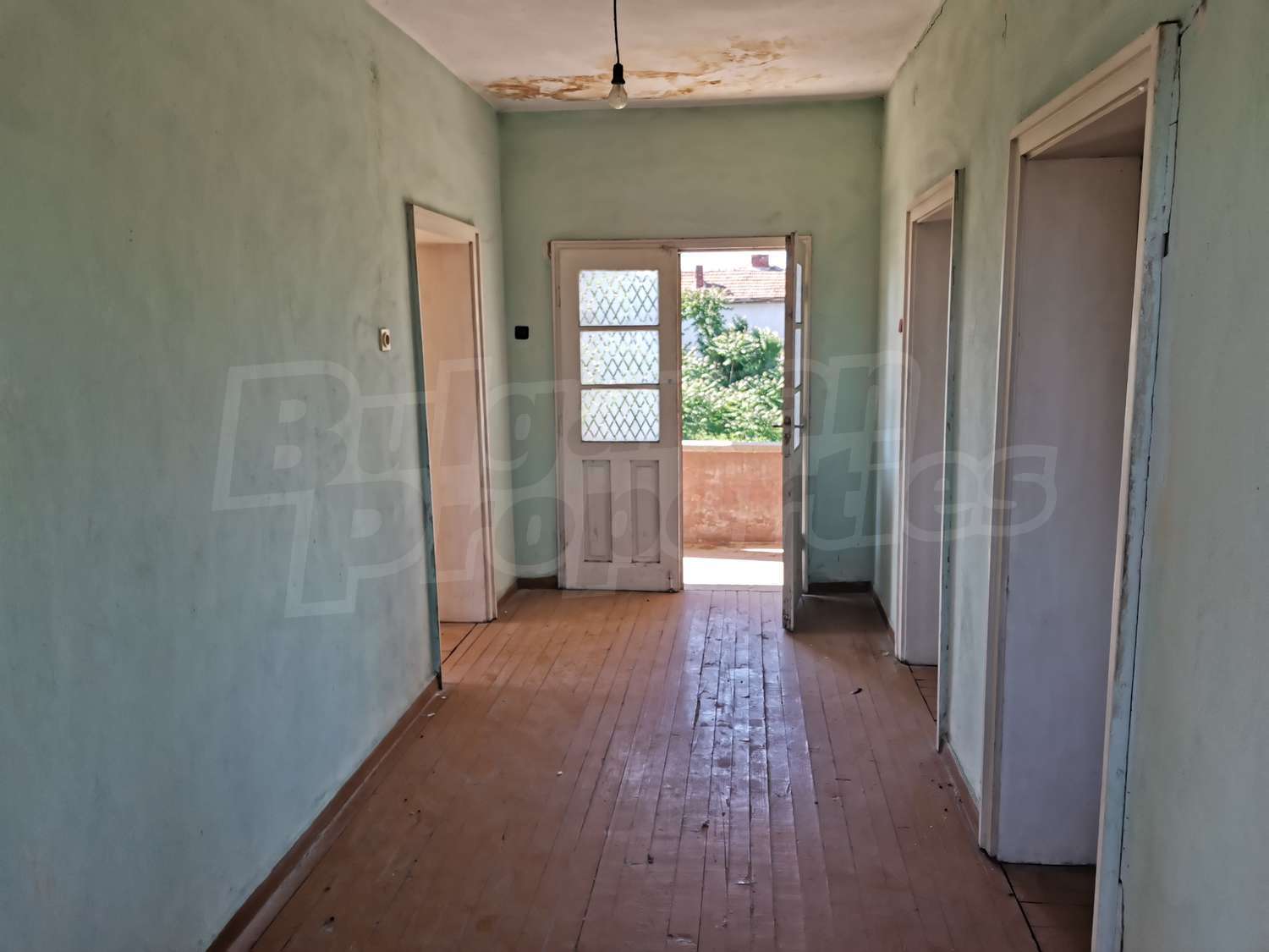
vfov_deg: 53.1
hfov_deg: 67.3
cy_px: 476
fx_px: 953
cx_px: 634
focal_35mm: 26
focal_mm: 4.75
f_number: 1.8
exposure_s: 1/99.9
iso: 64
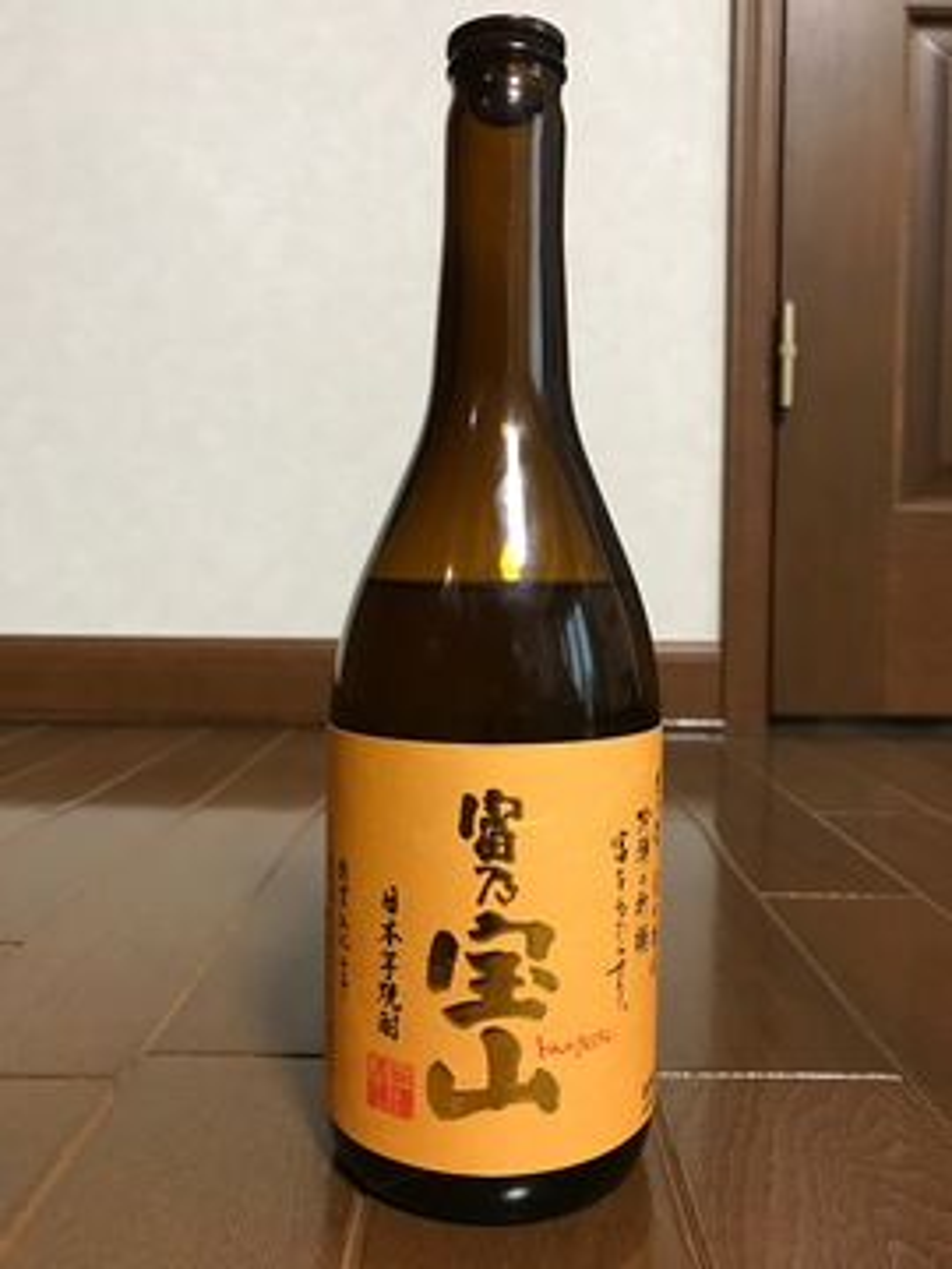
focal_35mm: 28
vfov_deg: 63.4
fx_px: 1027
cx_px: 476
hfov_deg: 49.7
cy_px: 634
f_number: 1.8
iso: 100
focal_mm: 3.99
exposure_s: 1/13
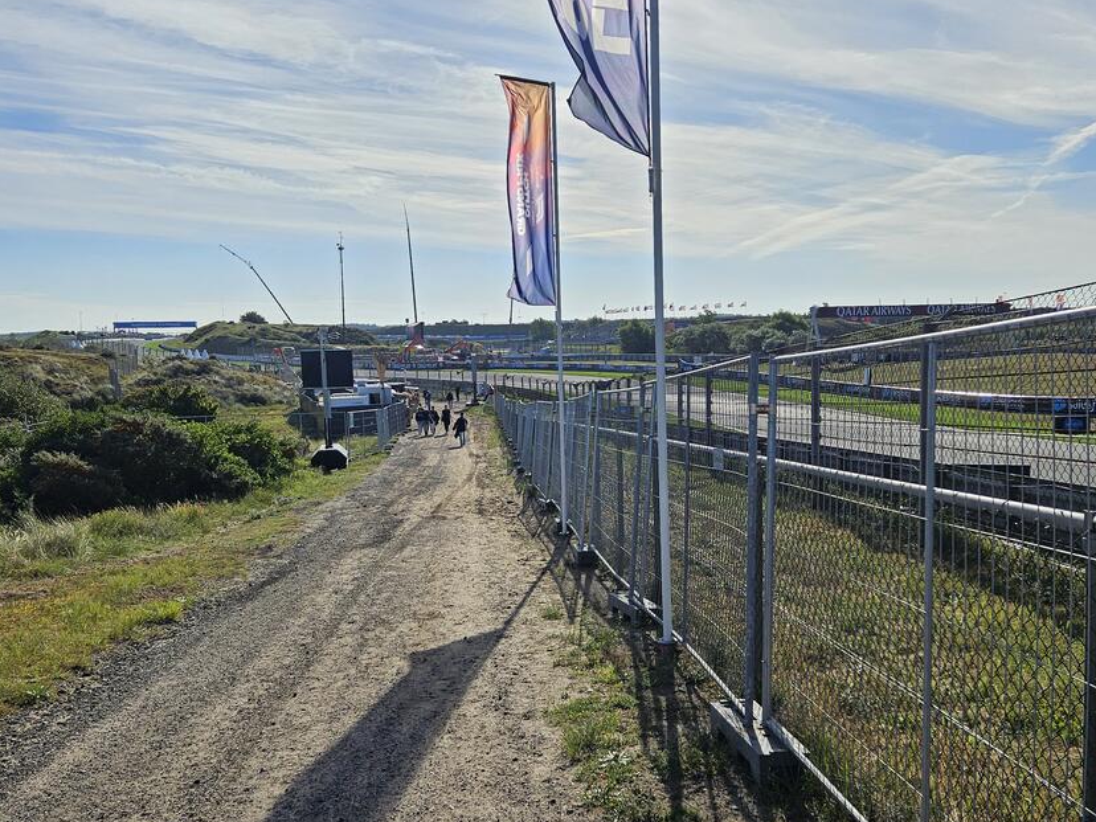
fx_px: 1013
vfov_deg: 44.2
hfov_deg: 56.7
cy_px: 412
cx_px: 504
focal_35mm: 32
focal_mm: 5.4
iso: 25
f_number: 1.8
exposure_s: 1/3945
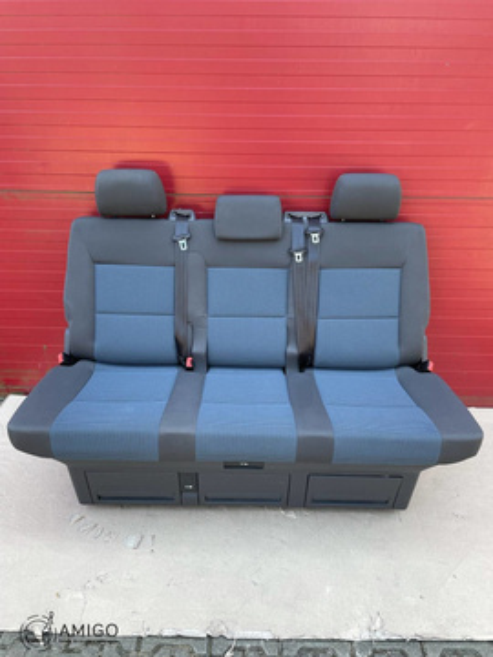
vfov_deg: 67.3
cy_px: 328
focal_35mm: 26
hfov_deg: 53.1
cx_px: 246
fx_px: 494
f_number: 1.6
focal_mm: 4.2
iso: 50
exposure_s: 1/121
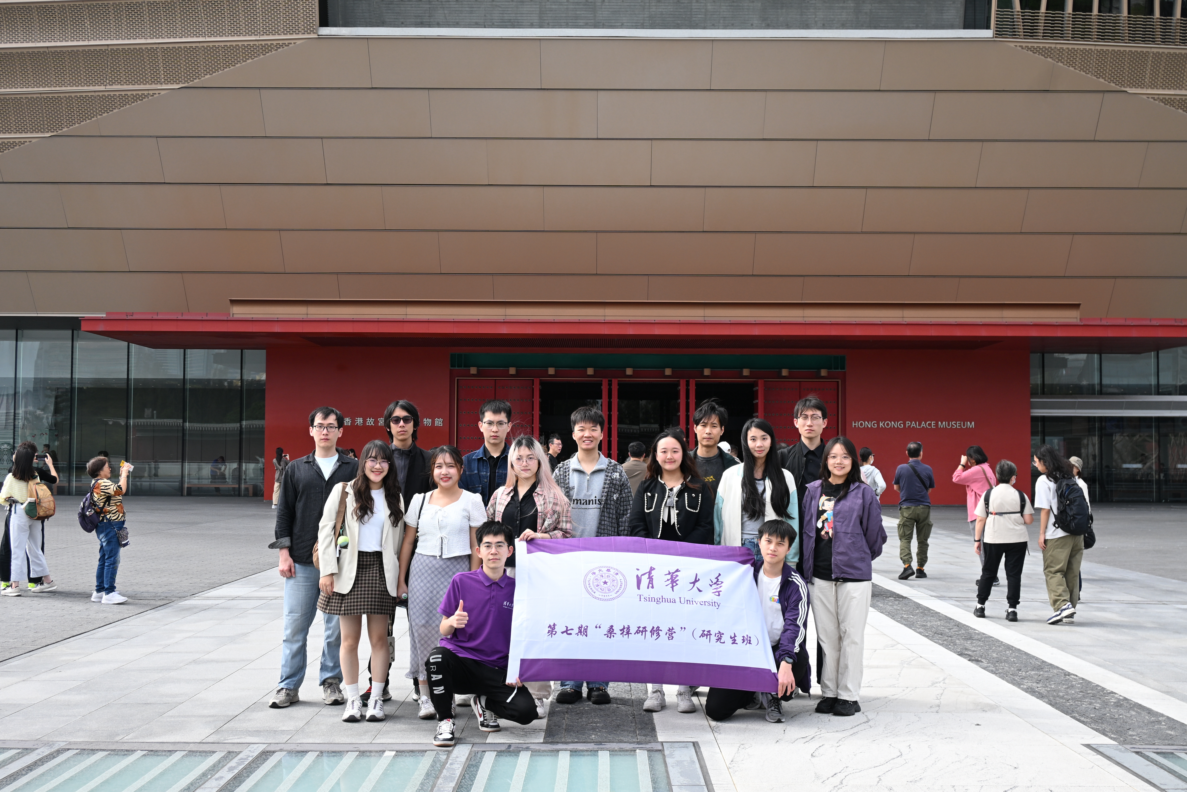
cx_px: 594
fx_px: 1360
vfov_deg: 32.4
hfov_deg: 47.2
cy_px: 396
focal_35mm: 41
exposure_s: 1/250
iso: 110
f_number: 5.6
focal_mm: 27.5
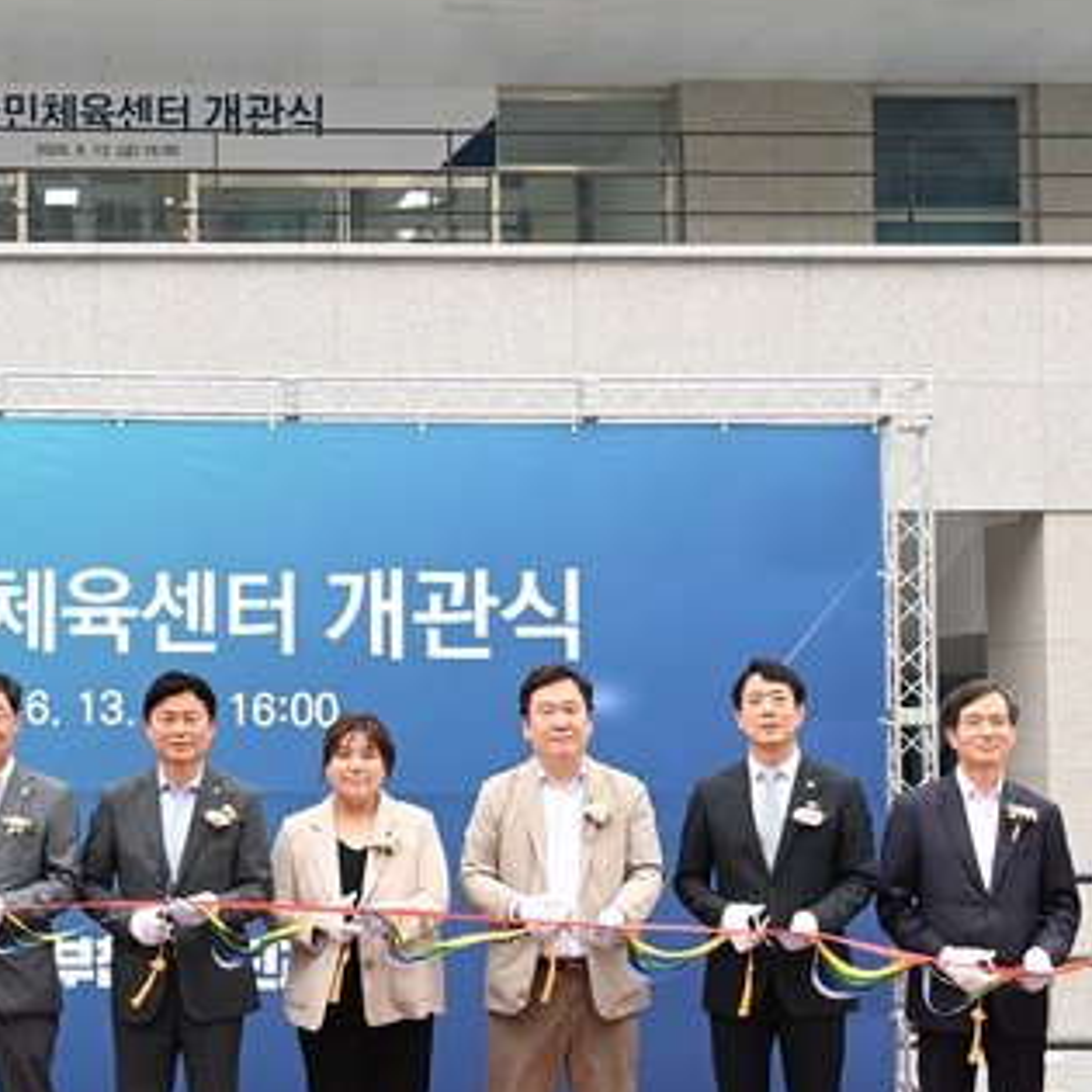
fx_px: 2427
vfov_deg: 25.3
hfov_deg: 24.8
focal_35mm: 68
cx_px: 166
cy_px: 692
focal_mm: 34
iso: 1600
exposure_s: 1/160
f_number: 11
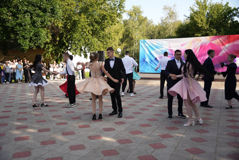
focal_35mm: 37
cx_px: 120
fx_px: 244
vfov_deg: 36.2
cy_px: 80
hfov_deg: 52.3
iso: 160
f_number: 2.8
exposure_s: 1/500
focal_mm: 36.7
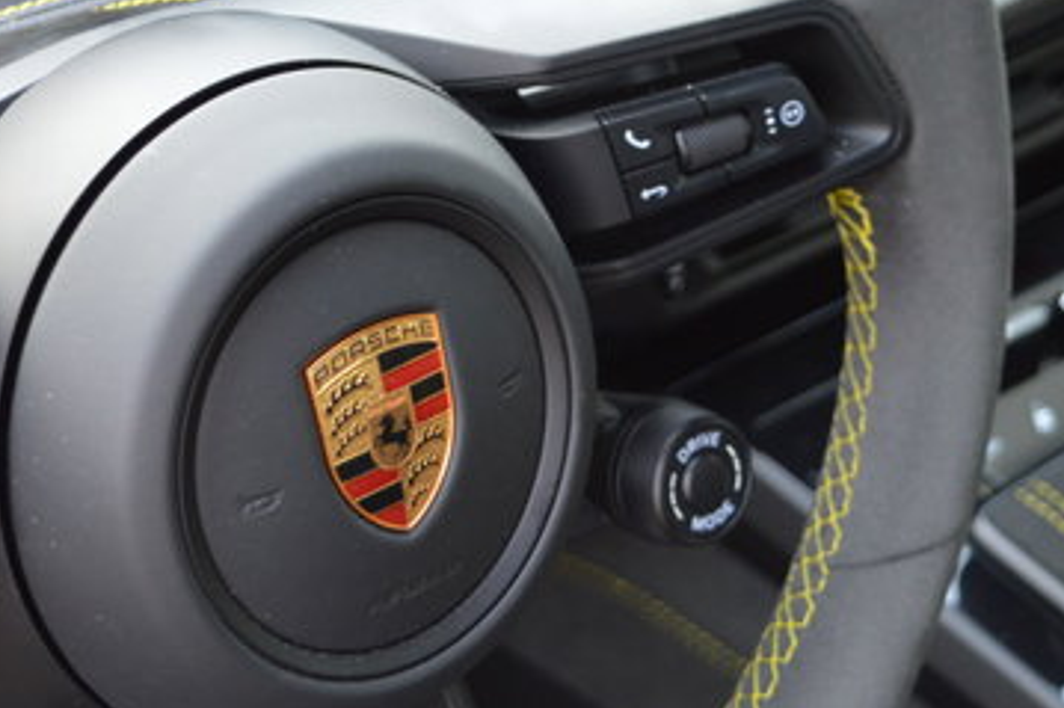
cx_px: 522
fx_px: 3220
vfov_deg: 12.5
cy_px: 170
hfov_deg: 18.8
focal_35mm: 109
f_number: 4.5
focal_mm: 34
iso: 400
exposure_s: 1/25
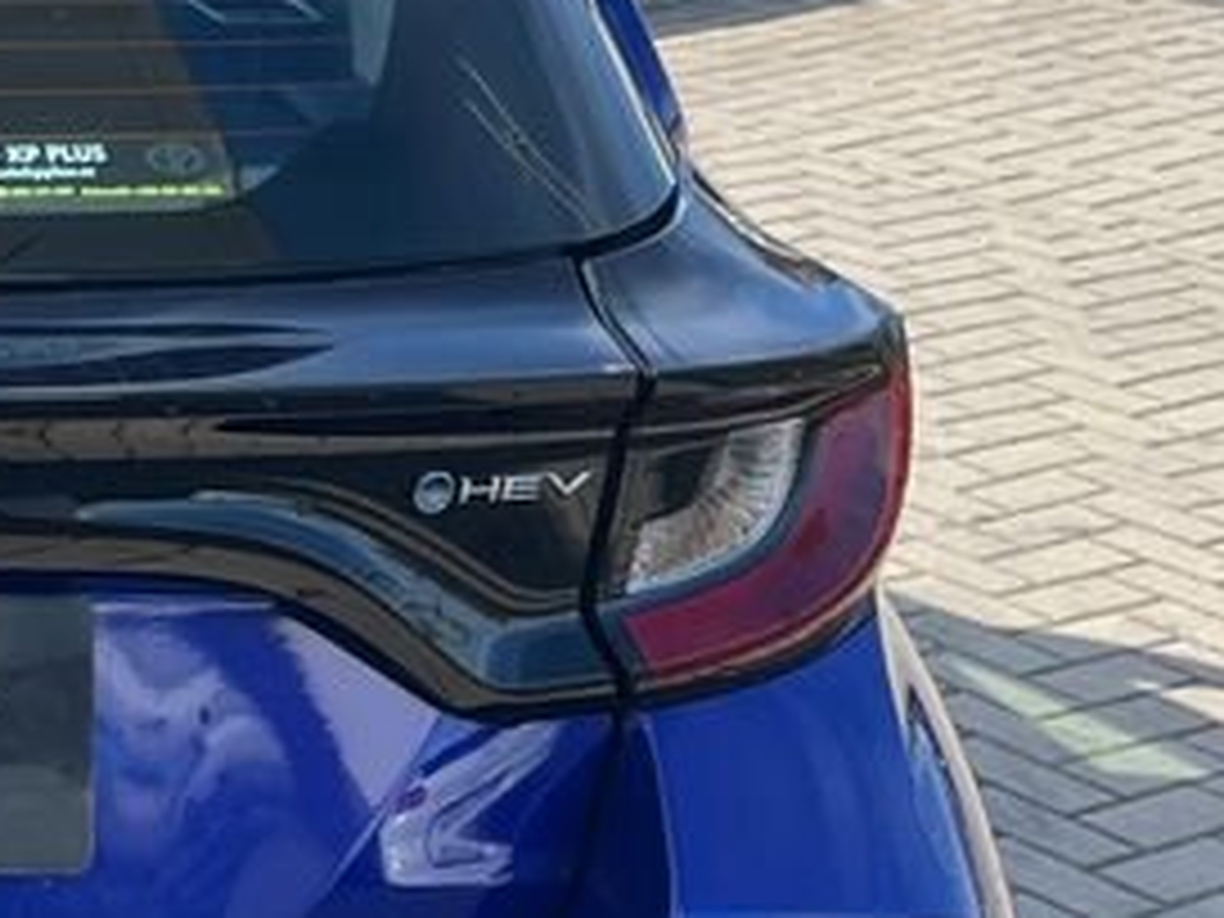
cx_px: -567
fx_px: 3465
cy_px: 544
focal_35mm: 98
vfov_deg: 15.1
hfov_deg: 18.0
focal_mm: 5.1
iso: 50
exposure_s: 1/1009
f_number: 1.6
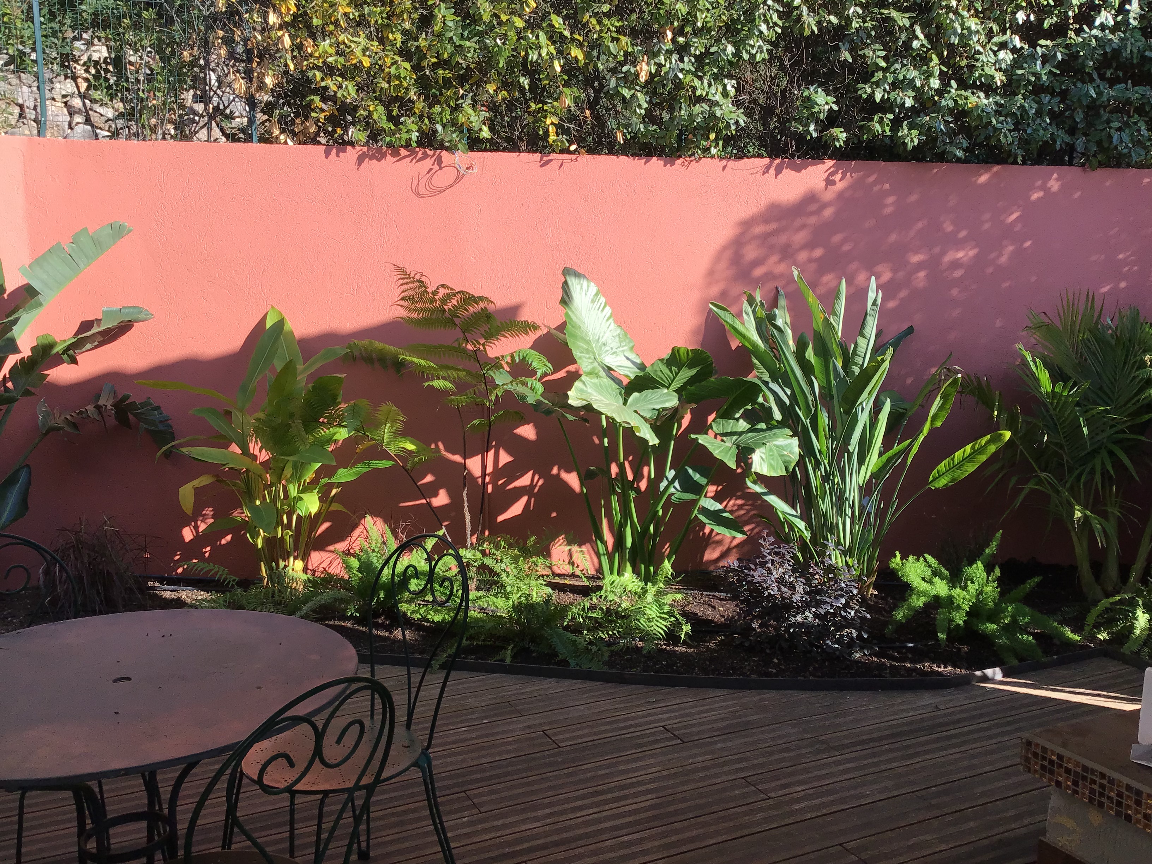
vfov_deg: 45.4
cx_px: 576
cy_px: 432
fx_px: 1032
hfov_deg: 58.4
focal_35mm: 31
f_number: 2.4
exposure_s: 1/491
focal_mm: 3.3
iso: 25
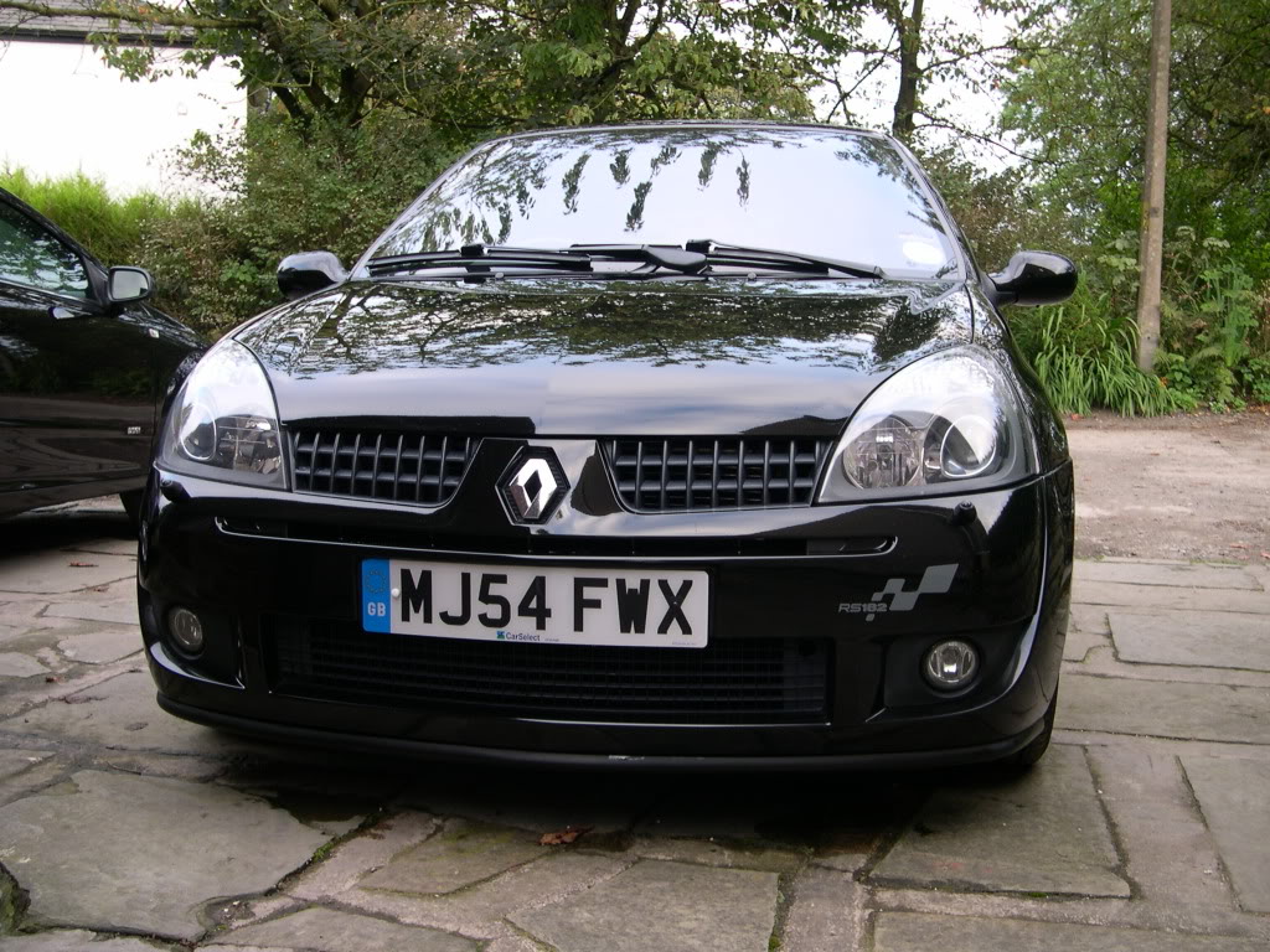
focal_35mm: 38
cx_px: 635
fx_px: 1394
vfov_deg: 37.7
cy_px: 476
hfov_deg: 49.0
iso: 100
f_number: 2.8
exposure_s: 1/36.6
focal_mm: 8
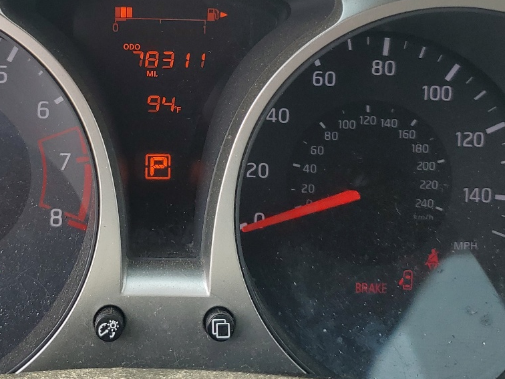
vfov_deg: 25.8
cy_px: 46
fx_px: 802
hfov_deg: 34.6
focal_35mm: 55
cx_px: 164
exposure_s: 1/435
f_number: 1.5
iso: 50
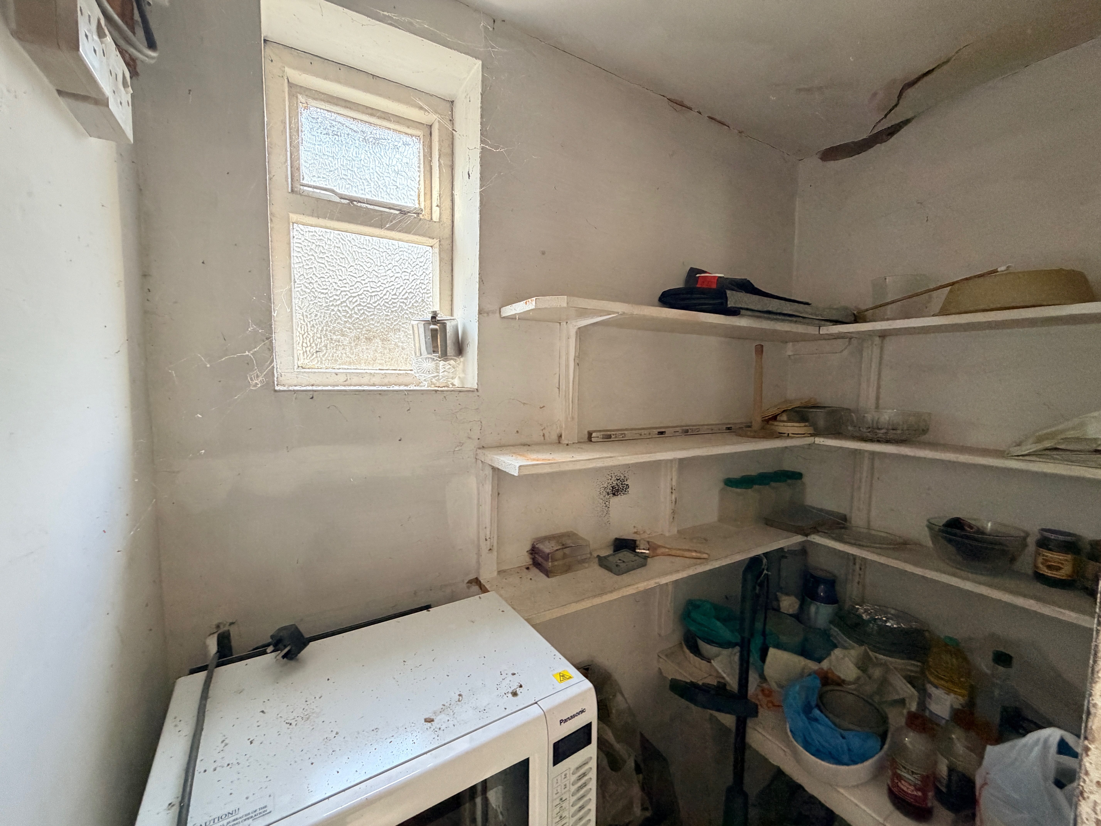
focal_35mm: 14
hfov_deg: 102.1
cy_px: 413
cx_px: 550
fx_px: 445
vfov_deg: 85.7
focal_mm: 2.22
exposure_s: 1/60
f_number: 2.2
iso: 320
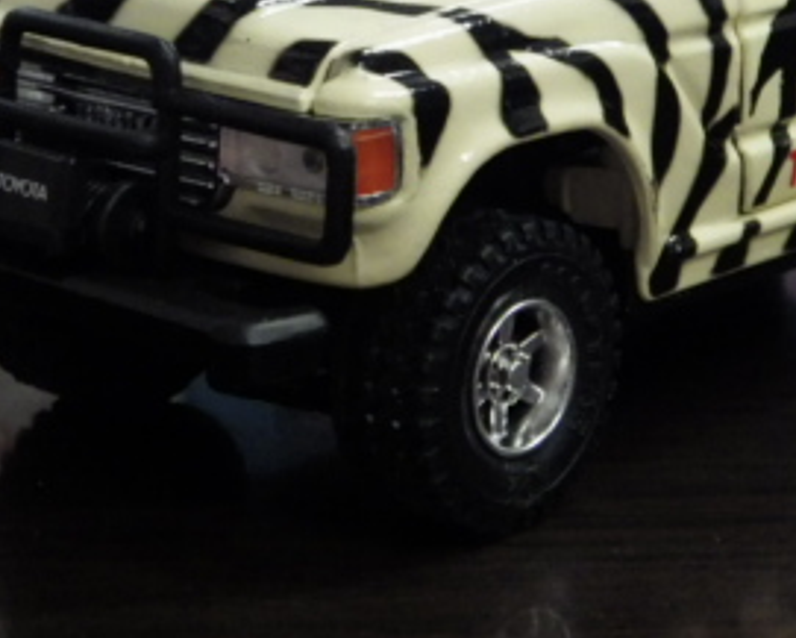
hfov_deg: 14.2
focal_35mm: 136
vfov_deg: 11.3
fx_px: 3205
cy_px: 9
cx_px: 388
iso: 800
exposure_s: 1/60
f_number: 4
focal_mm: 10.7
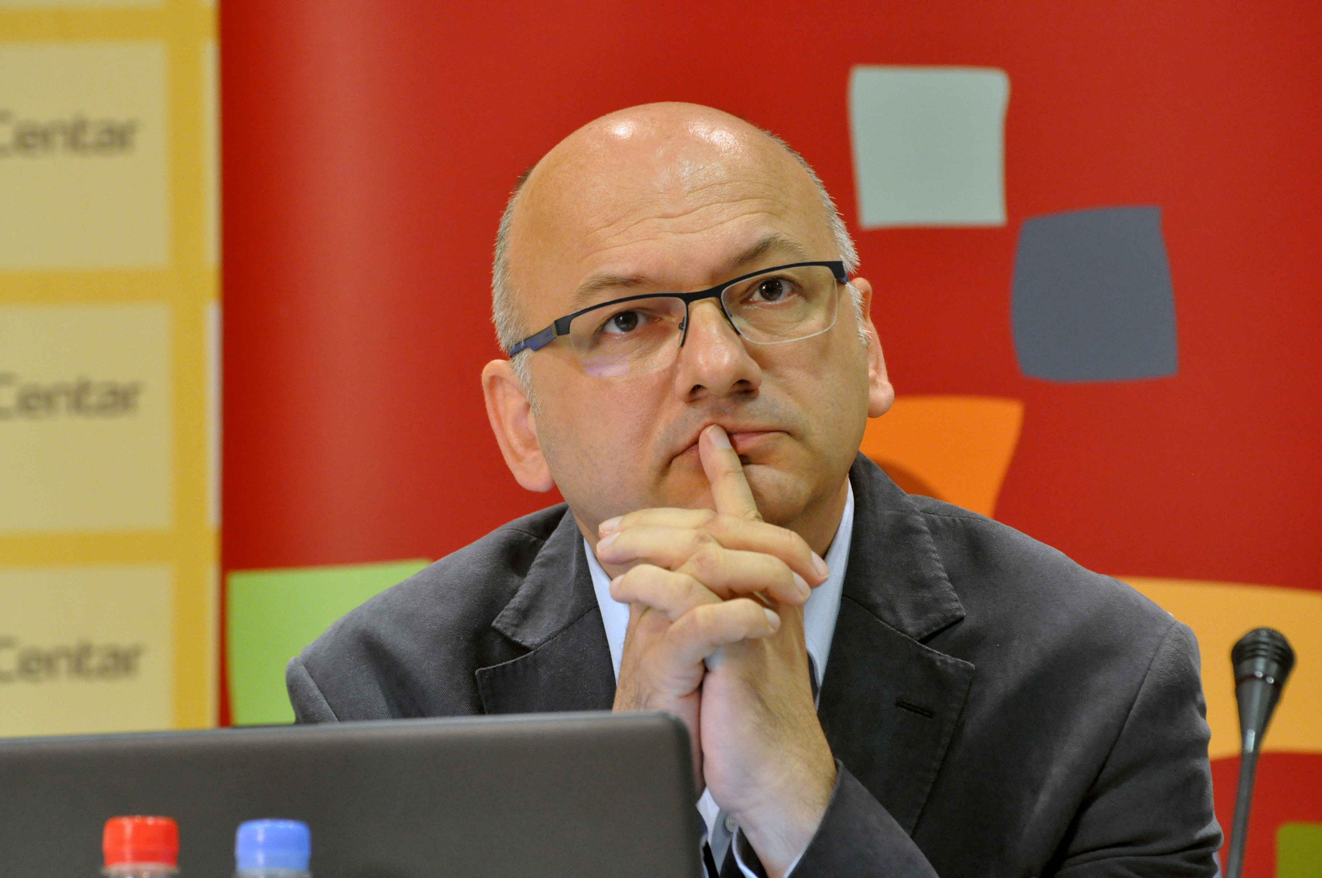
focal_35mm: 202
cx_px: 661
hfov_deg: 10.2
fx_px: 7427
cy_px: 439
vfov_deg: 6.8
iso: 2000
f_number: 4.8
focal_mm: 135
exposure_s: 1/50
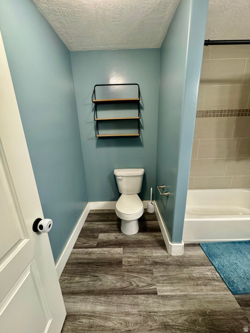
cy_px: 166
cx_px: 125
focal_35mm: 14
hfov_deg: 85.7
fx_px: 135
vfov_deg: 102.1
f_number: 2.2
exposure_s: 1/60
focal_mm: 2.22
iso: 400
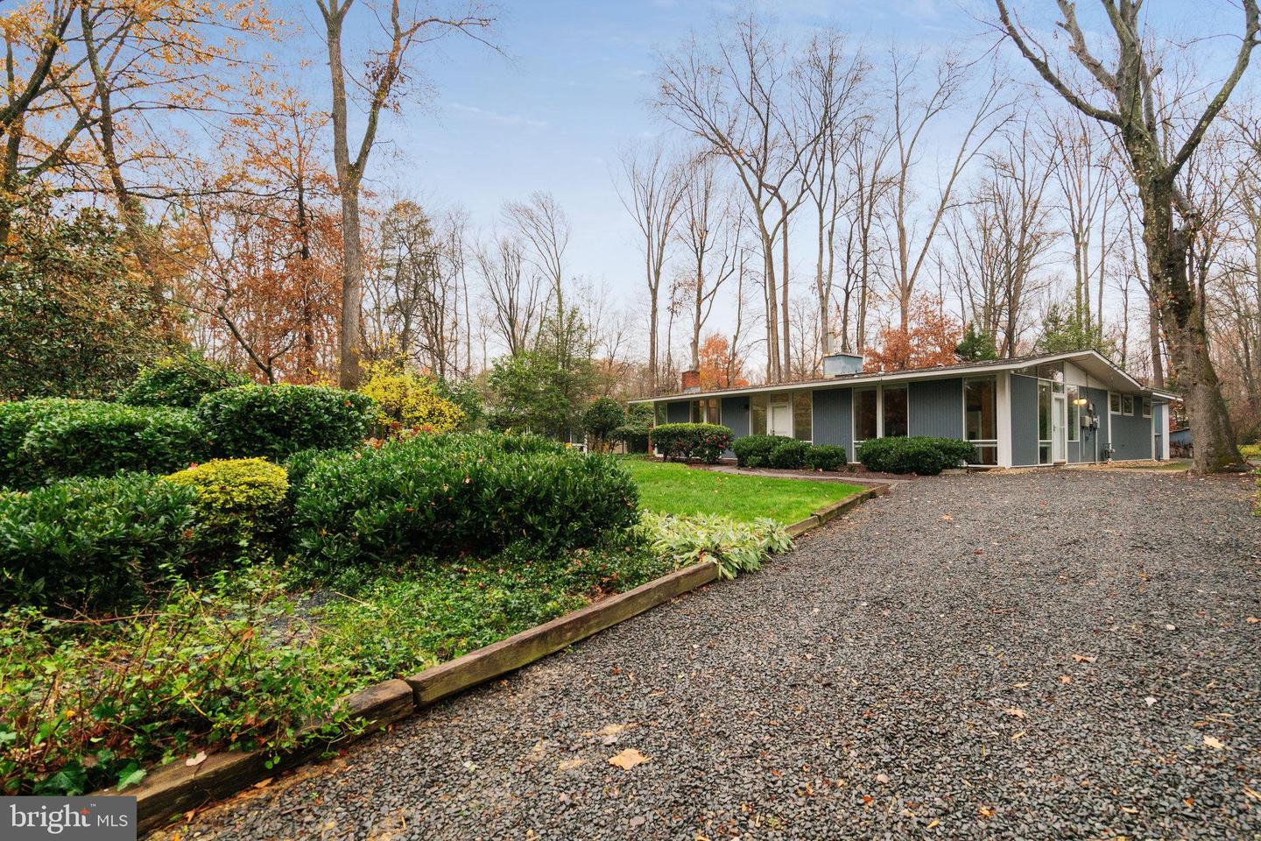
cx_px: 630
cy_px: 420
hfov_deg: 96.7
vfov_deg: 73.7
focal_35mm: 16
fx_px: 560
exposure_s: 1/200
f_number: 8
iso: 1250
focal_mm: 16
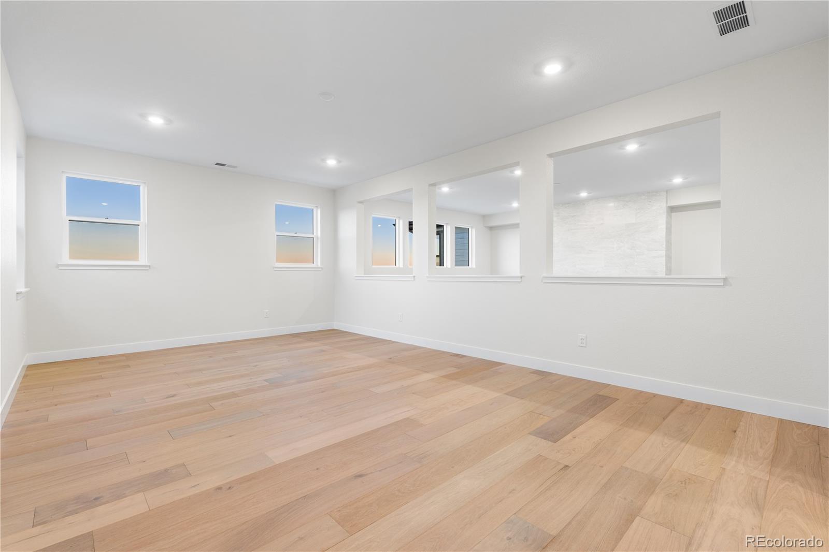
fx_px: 380
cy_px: 276
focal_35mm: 16
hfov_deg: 95.0
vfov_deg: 72.0
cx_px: 414
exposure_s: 1/4
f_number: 8
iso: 160
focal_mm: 16.5
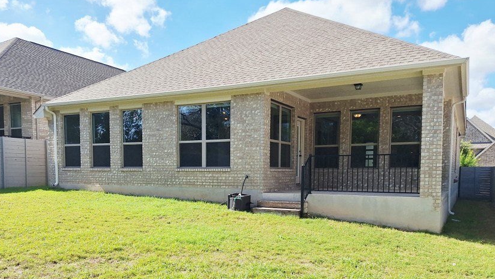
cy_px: 195
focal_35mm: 31
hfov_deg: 62.6
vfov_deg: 37.2
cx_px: 240
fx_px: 407
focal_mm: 5.54
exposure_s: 1/2571
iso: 40
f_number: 1.8
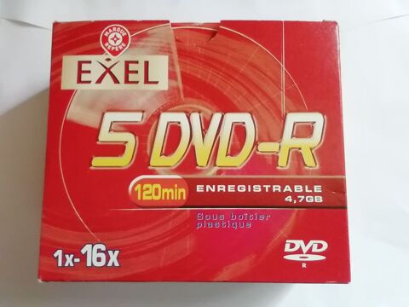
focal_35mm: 27
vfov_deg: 51.4
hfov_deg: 65.3
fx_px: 319
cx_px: 204
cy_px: 154
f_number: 2.4
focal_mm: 2.25
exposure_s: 1/20
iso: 500
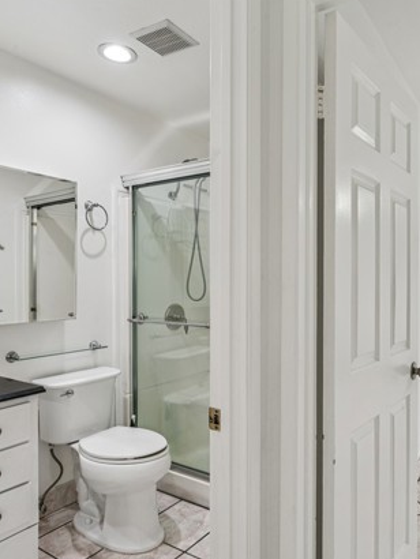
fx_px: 407
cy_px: 281
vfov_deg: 68.9
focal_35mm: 25
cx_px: 273
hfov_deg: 53.7
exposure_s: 1/4
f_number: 13
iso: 100
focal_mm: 16.8
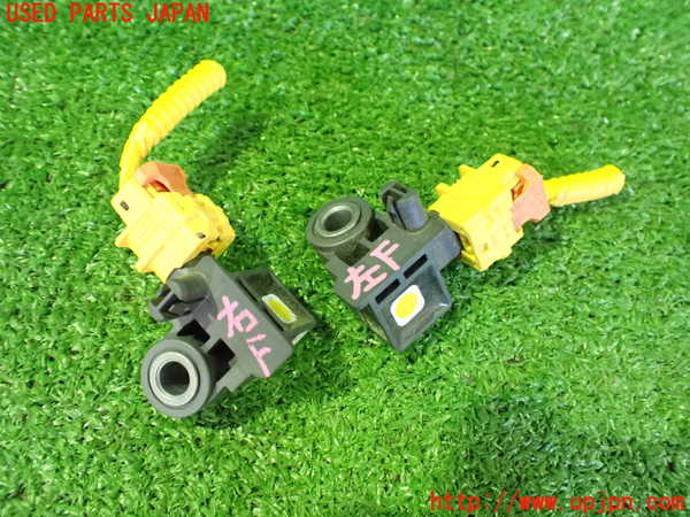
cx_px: 345
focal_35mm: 30
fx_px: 598
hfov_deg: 60.0
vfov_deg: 46.8
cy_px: 258
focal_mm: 5.4
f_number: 2.3
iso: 1250
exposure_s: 1/30
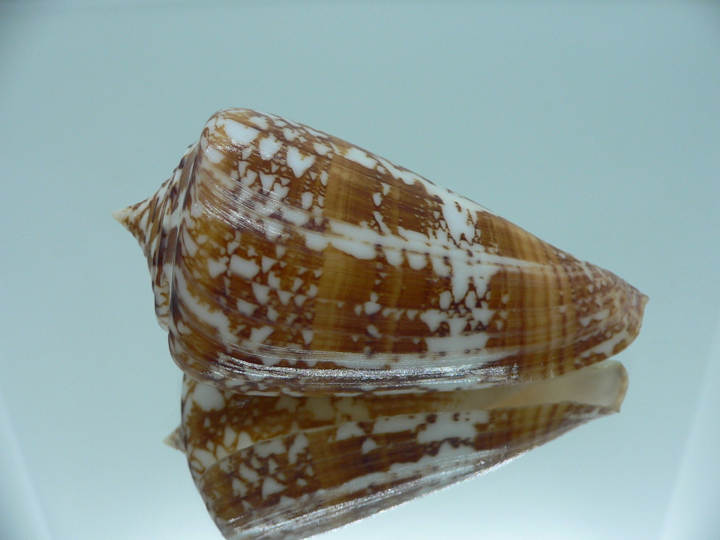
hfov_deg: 51.4
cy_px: 270
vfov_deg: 39.7
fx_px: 749
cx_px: 366
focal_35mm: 36
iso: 80
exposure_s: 1/60
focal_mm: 4.6
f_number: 2.8
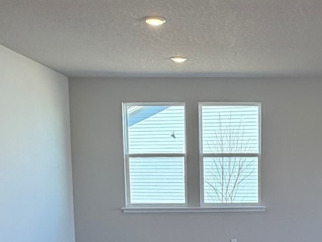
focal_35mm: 52
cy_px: 217
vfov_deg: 27.1
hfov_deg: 35.4
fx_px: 484
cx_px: 266
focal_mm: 2.22
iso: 100
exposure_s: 1/120
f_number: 2.2
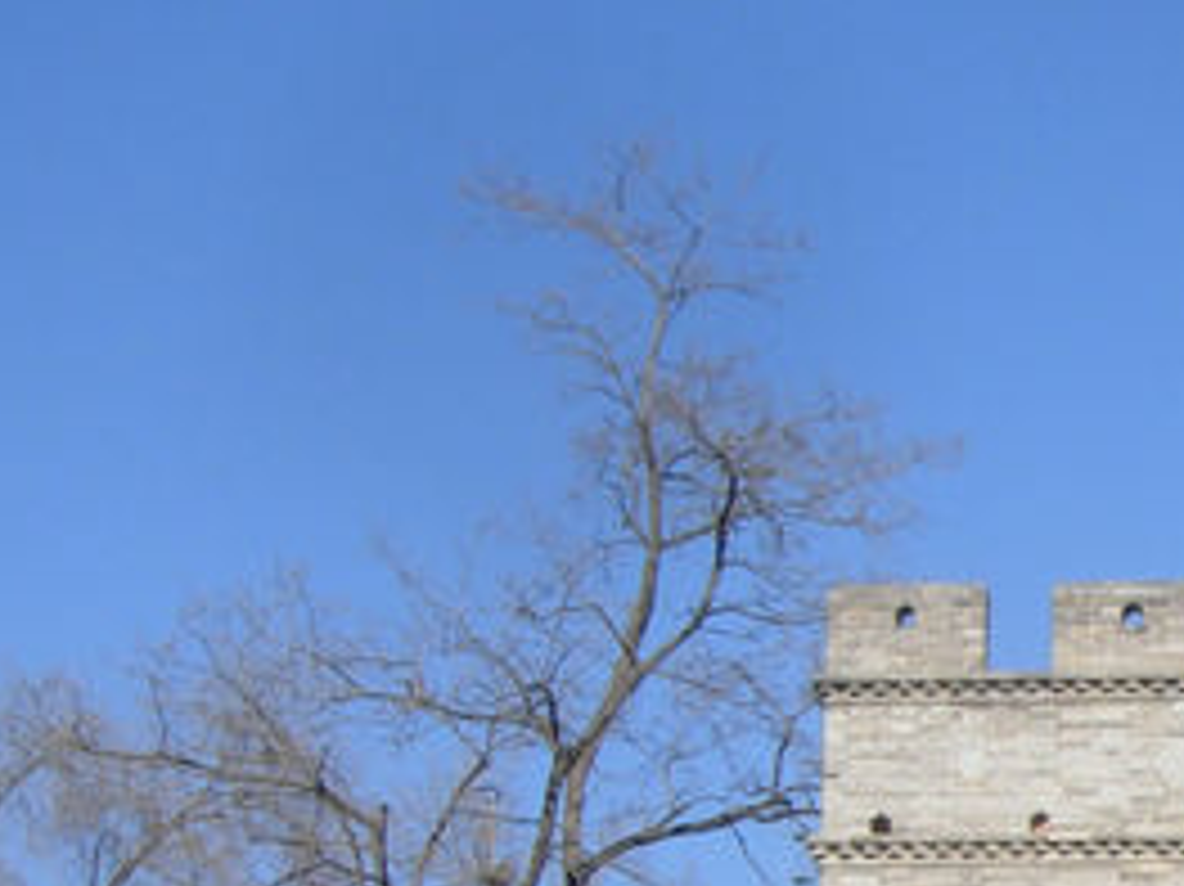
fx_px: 4684
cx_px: 2026
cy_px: 1106
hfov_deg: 13.2
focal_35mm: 137
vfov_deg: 10.6
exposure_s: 1/362
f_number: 6.1
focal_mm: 7.5
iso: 50
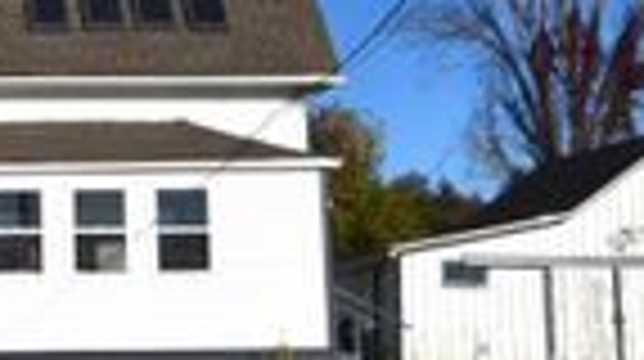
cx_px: -18
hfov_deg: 23.1
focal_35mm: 88
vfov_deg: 13.7
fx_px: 1501
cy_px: 101
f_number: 13
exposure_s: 1/640
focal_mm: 16
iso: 200
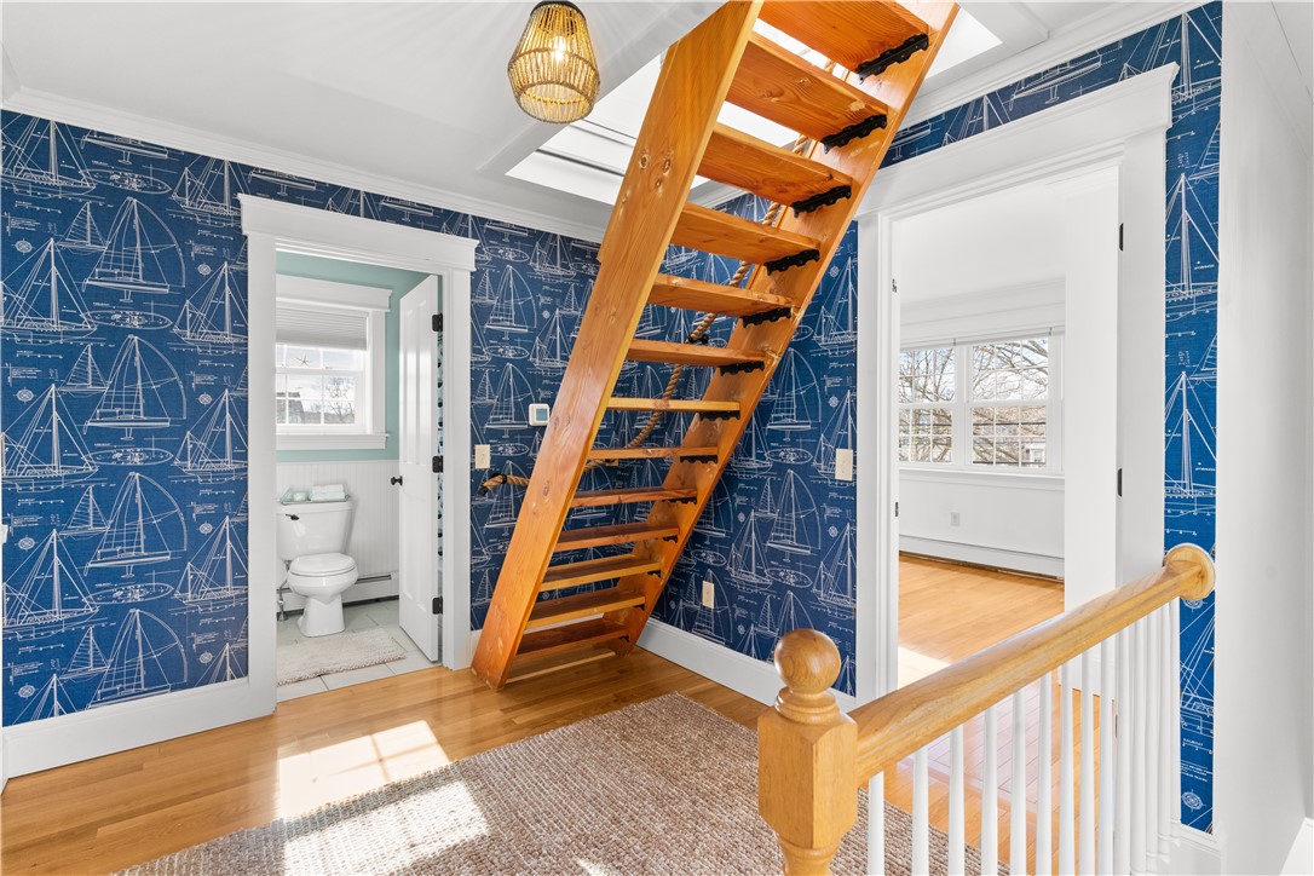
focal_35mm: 17
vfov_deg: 70.4
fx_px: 620
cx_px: 657
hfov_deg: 93.3
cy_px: 438
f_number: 8
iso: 2500
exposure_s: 1/60
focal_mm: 17
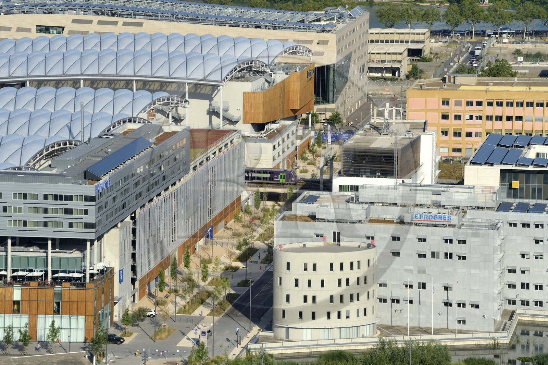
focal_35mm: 170
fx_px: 2586
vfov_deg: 8.1
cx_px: 274
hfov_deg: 12.1
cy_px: 182
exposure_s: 1/320
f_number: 14
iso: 200
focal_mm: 170
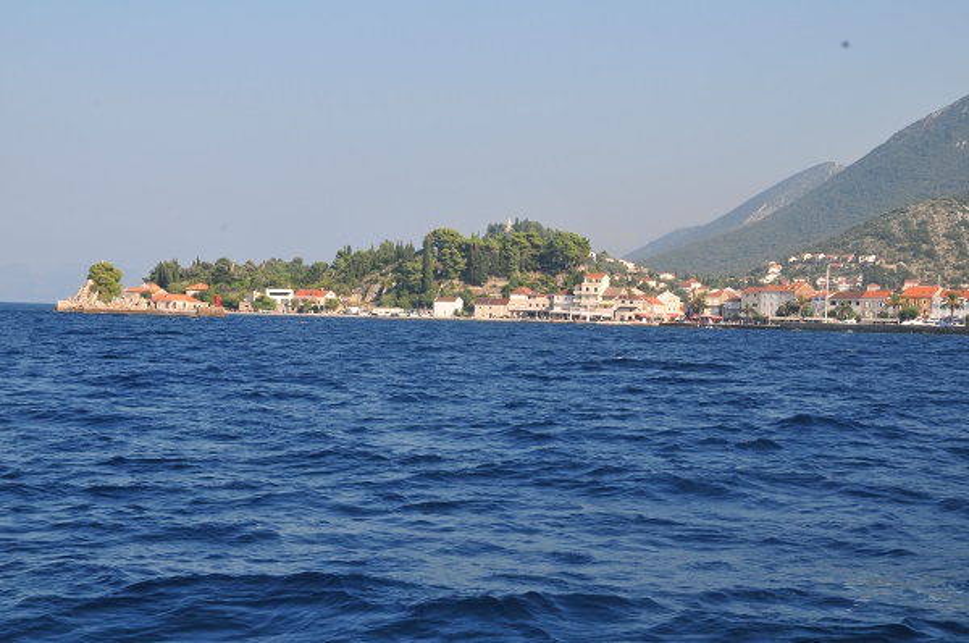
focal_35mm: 75
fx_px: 2015
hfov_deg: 27.0
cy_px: 322
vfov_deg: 18.1
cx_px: 484
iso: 200
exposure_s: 1/100
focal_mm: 50
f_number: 18
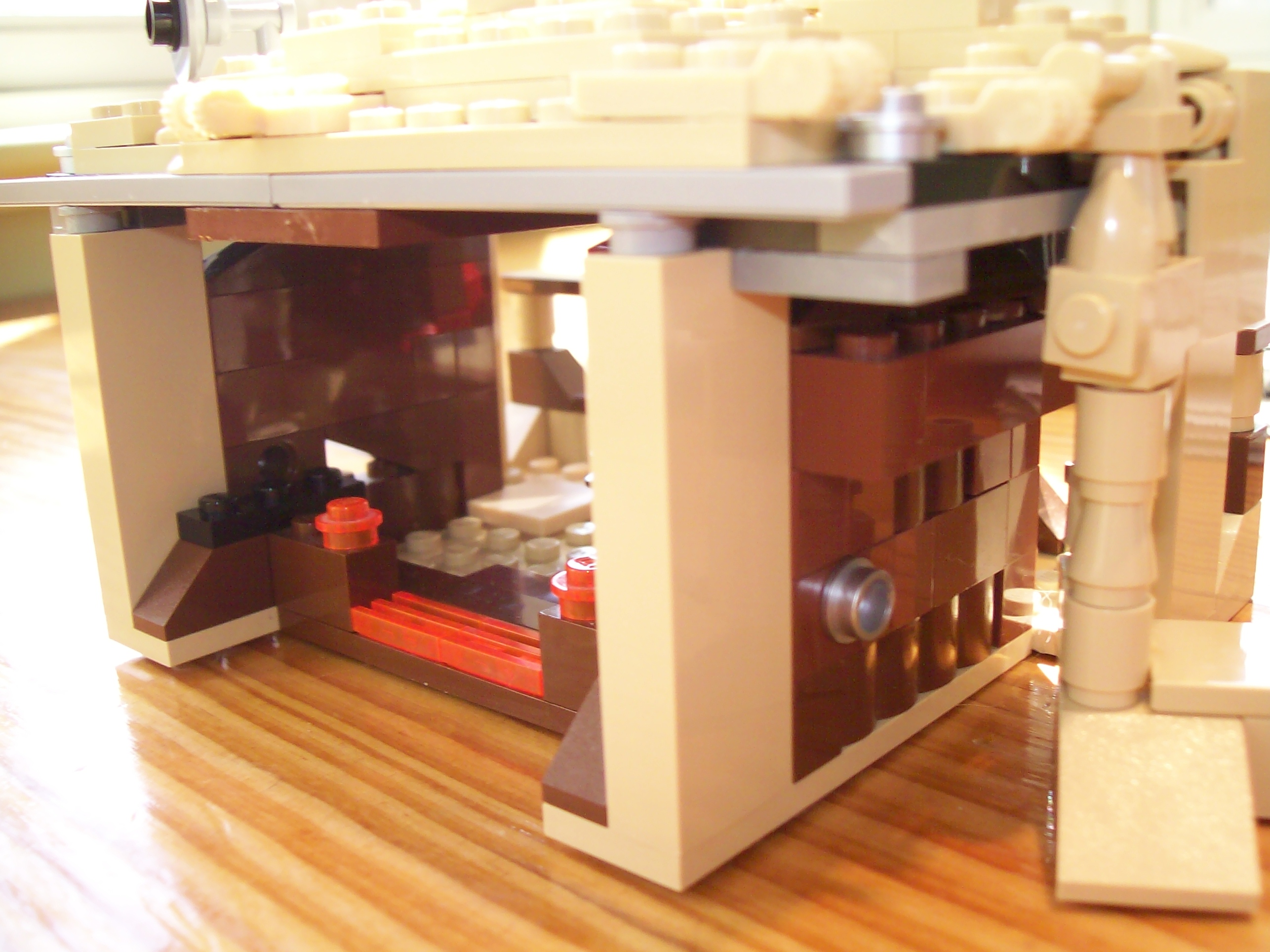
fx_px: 1321
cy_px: 476
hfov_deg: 51.4
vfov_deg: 39.6
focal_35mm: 36
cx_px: 635
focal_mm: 6
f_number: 2.7
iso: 80
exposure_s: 1/45.3
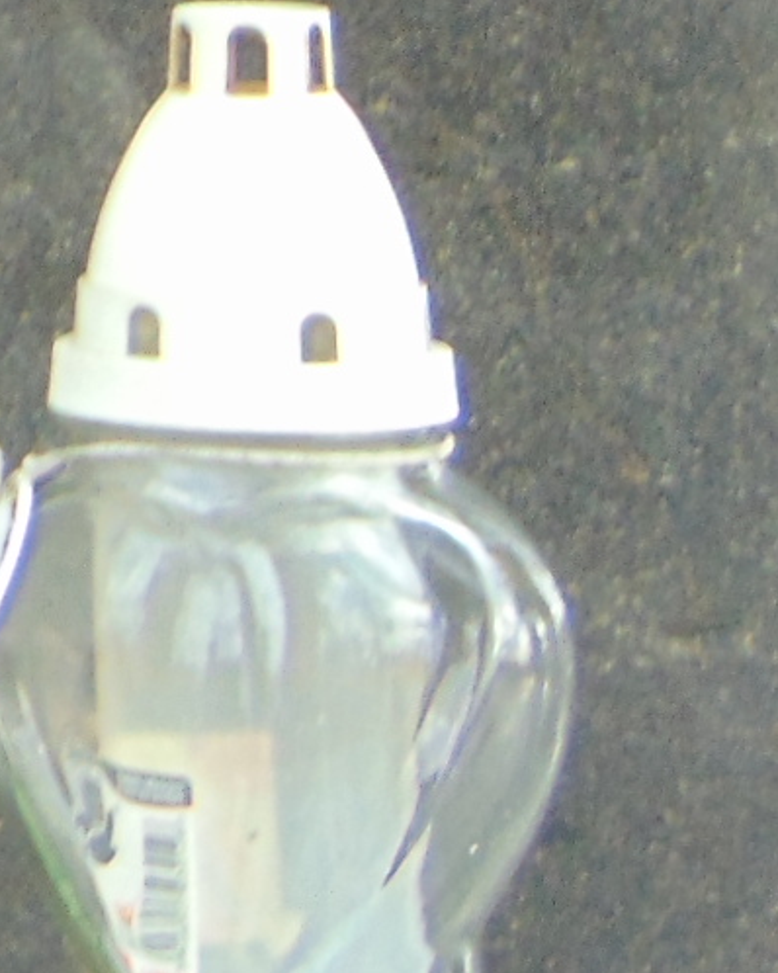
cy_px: -571
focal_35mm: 361
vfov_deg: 5.3
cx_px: -1560
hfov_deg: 4.1
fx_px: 10397
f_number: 3.7
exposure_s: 1/40
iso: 80
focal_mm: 12.8
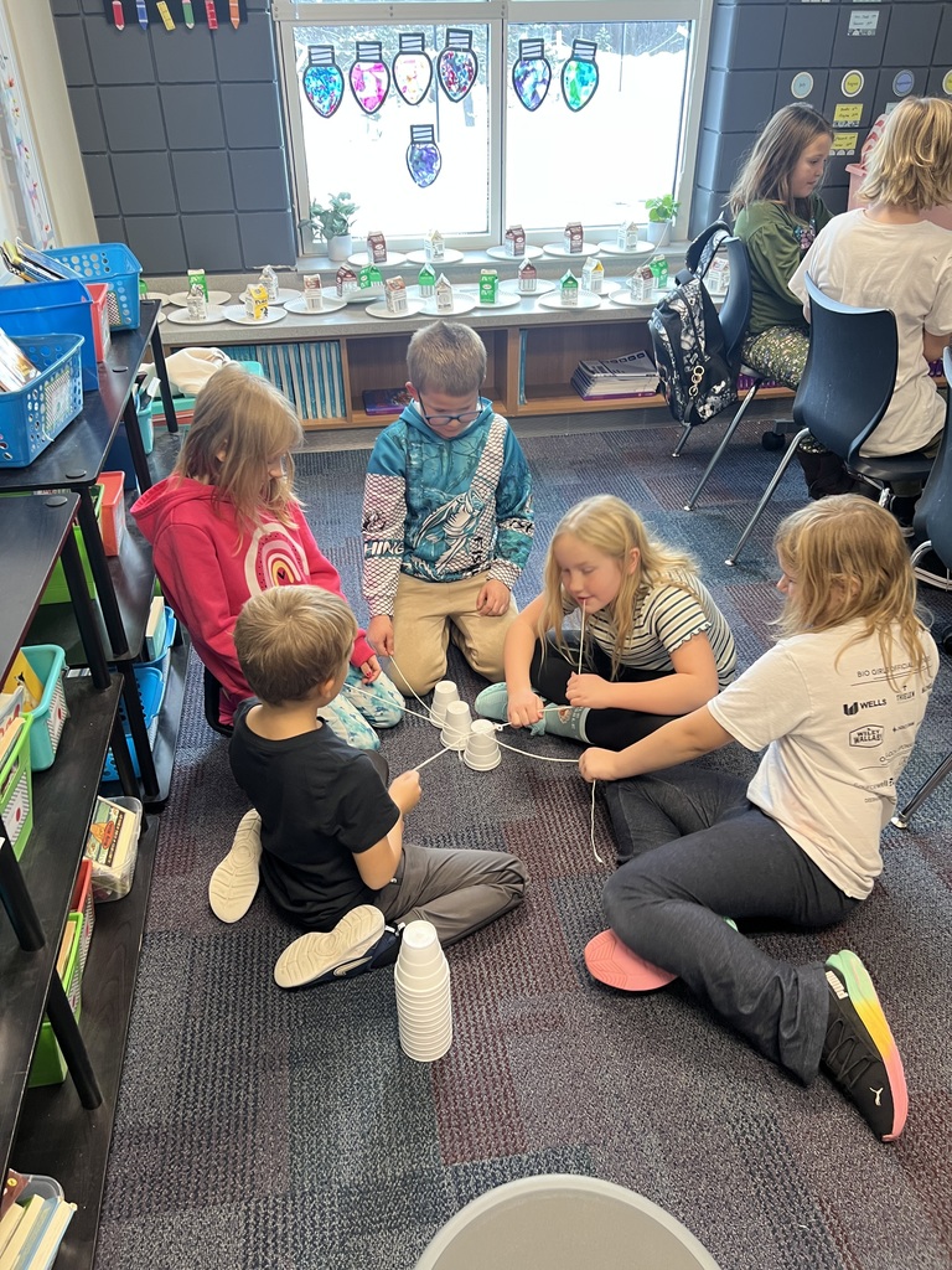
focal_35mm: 26
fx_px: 953
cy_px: 635
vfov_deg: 67.3
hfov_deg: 53.1
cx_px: 476
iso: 100
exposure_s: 1/60
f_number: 1.5
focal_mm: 5.7
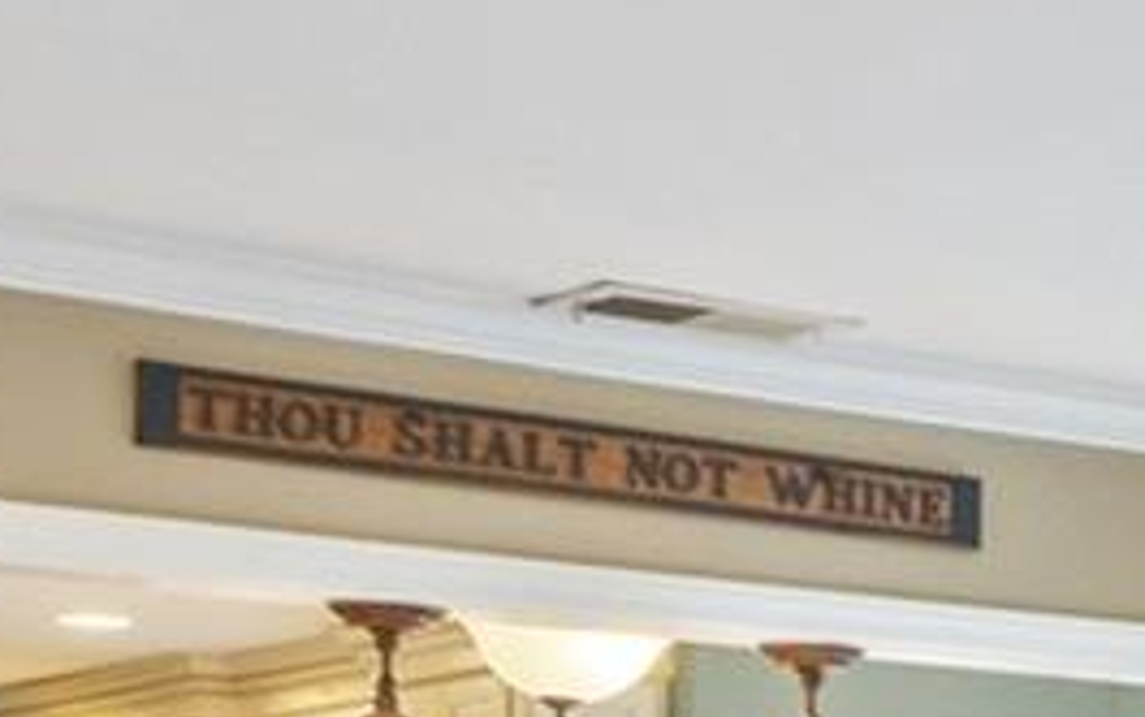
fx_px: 3934
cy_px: 1030
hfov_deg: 14.3
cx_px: 2147
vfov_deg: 10.1
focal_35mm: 126
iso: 1000
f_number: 5
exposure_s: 1/10
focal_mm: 16
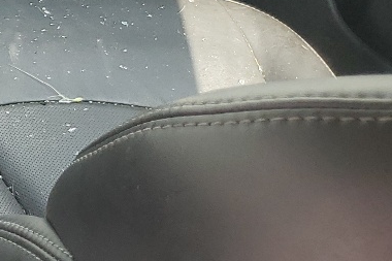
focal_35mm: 114
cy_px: 5
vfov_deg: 11.9
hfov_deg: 14.5
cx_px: -415
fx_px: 1241
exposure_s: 1/227
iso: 50
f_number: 1.5
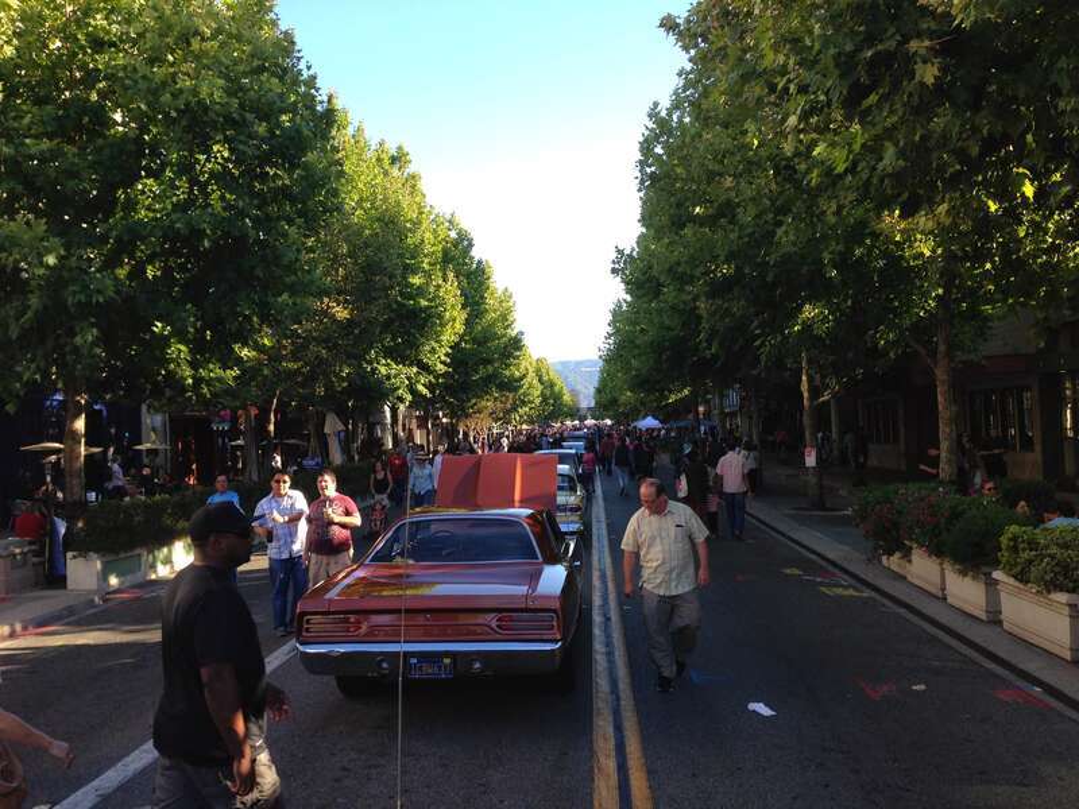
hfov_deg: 55.4
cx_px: 540
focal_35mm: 33
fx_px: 1029
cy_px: 404
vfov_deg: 42.9
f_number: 2.4
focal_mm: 4.12
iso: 50
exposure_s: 1/330
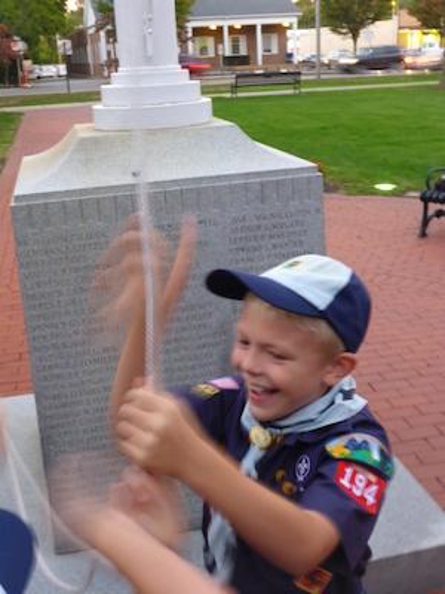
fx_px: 703
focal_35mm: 41
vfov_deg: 45.8
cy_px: 297
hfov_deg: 35.1
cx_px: 222
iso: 400
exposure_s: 1/8
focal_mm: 7.4
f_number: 4.2
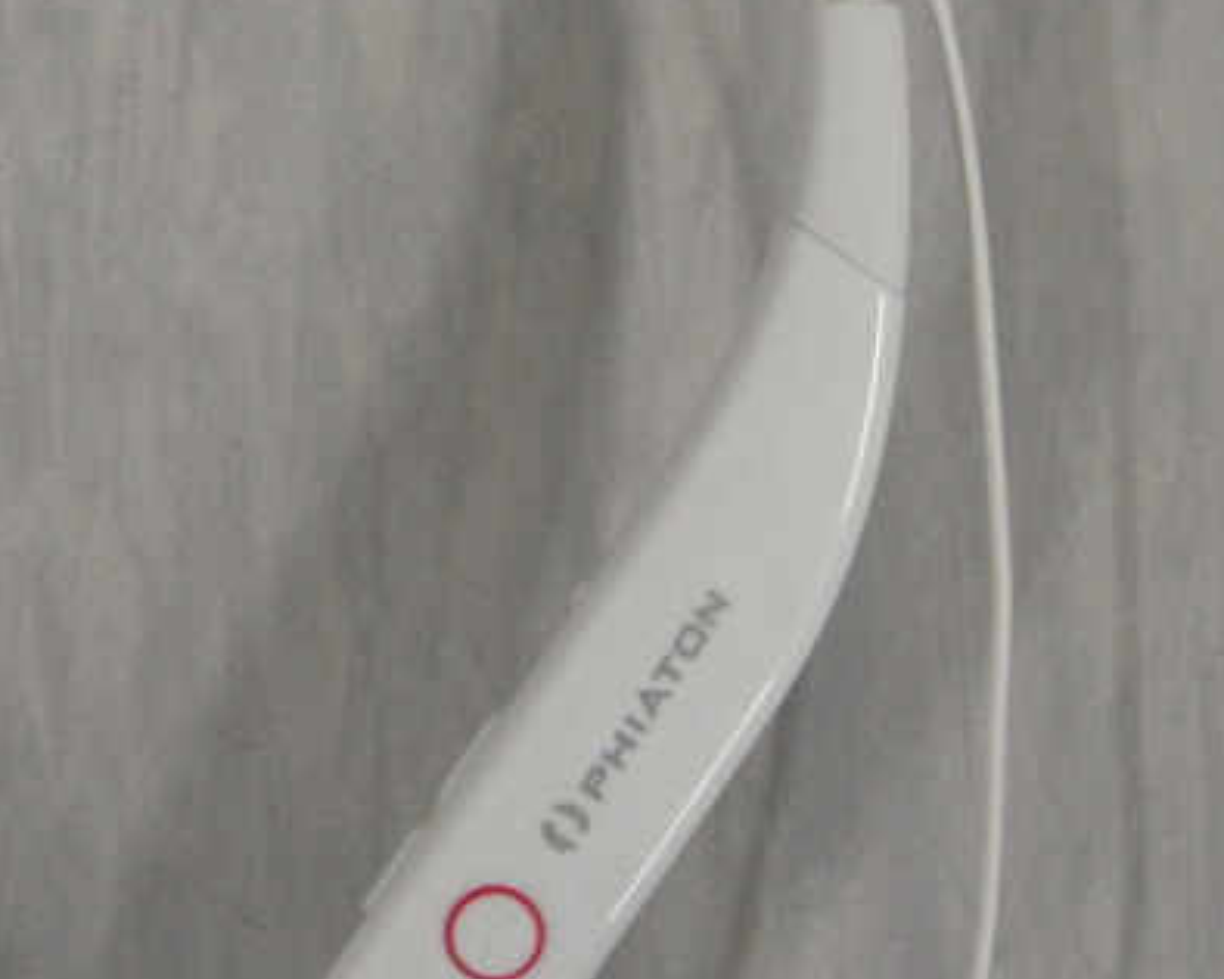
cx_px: 193
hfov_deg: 11.0
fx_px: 6338
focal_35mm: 175
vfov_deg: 8.8
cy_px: 382
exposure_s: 1/15
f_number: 4.2
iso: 400
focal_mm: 12.3
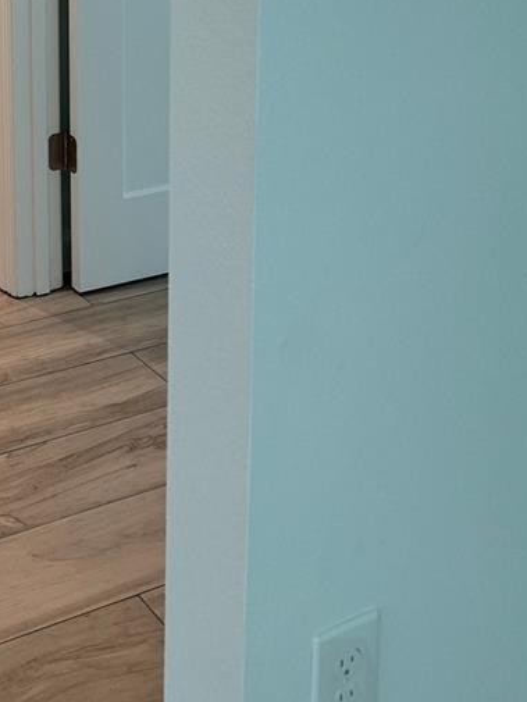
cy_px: -64
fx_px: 1157
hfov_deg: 23.8
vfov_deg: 30.4
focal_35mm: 57
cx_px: -76
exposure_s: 1/120
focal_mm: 6.76
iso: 200
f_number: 1.78
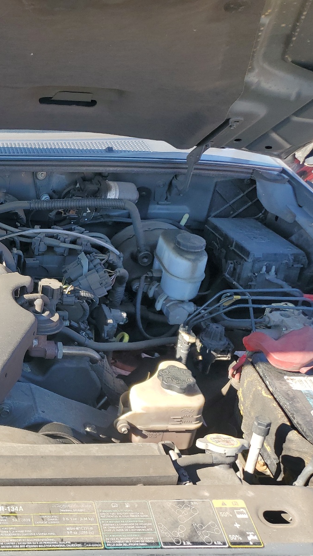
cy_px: 279
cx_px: -55
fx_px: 561
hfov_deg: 27.7
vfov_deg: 52.8
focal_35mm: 38
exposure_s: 1/588
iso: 50
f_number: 1.5
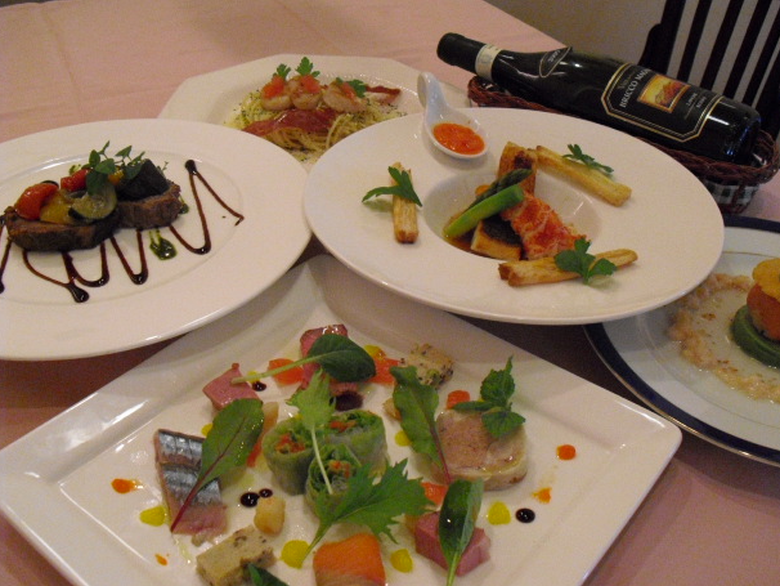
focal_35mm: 38
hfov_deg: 48.9
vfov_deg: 37.7
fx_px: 857
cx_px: 408
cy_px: 288
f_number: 3.1
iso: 800
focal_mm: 6.3
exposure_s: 1/80
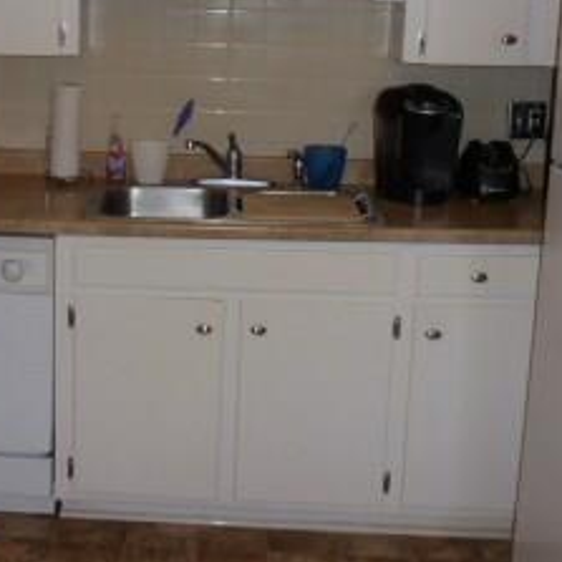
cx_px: 86
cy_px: 219
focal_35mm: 61
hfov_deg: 27.4
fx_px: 1120
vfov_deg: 28.1
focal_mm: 4.3
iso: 160
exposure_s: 1/60
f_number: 3.3
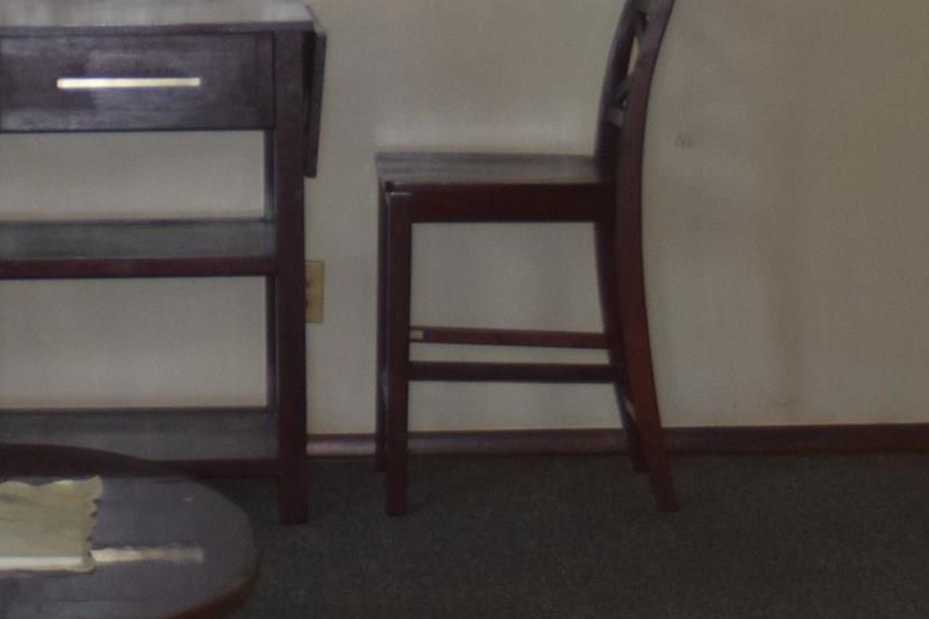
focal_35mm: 141
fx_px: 3634
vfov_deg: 9.6
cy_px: -51
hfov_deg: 14.3
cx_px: -77
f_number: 5
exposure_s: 1/100
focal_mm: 25
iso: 800
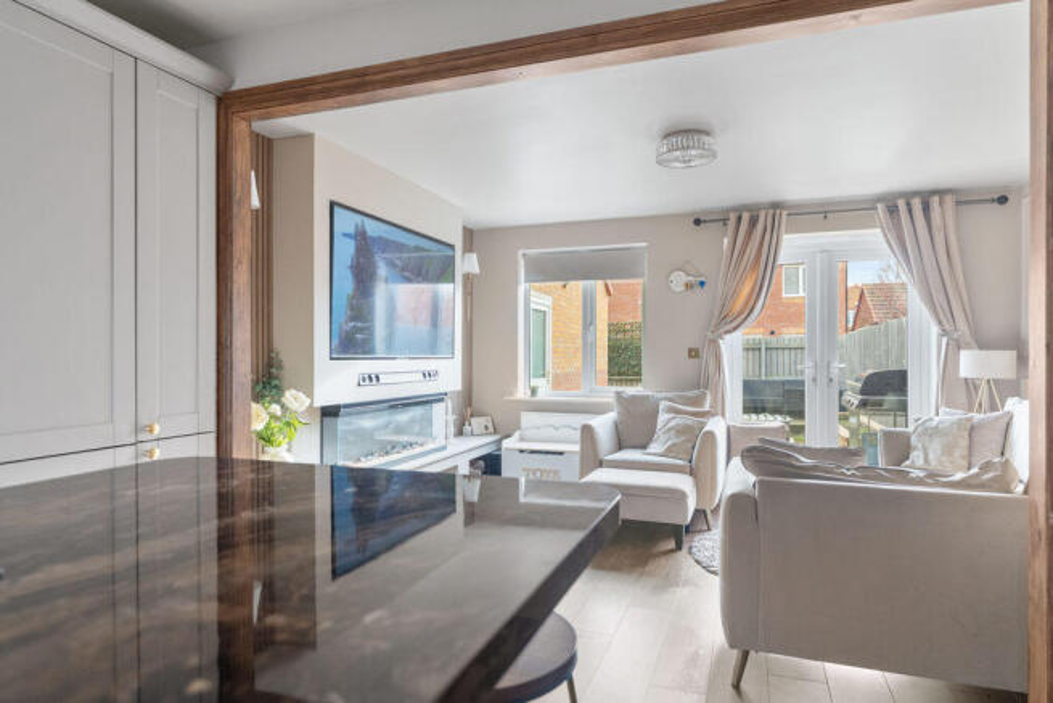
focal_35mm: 20
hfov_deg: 83.7
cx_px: 526
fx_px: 588
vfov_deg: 61.7
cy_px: 352
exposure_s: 1/60
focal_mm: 20.1
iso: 4000
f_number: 4
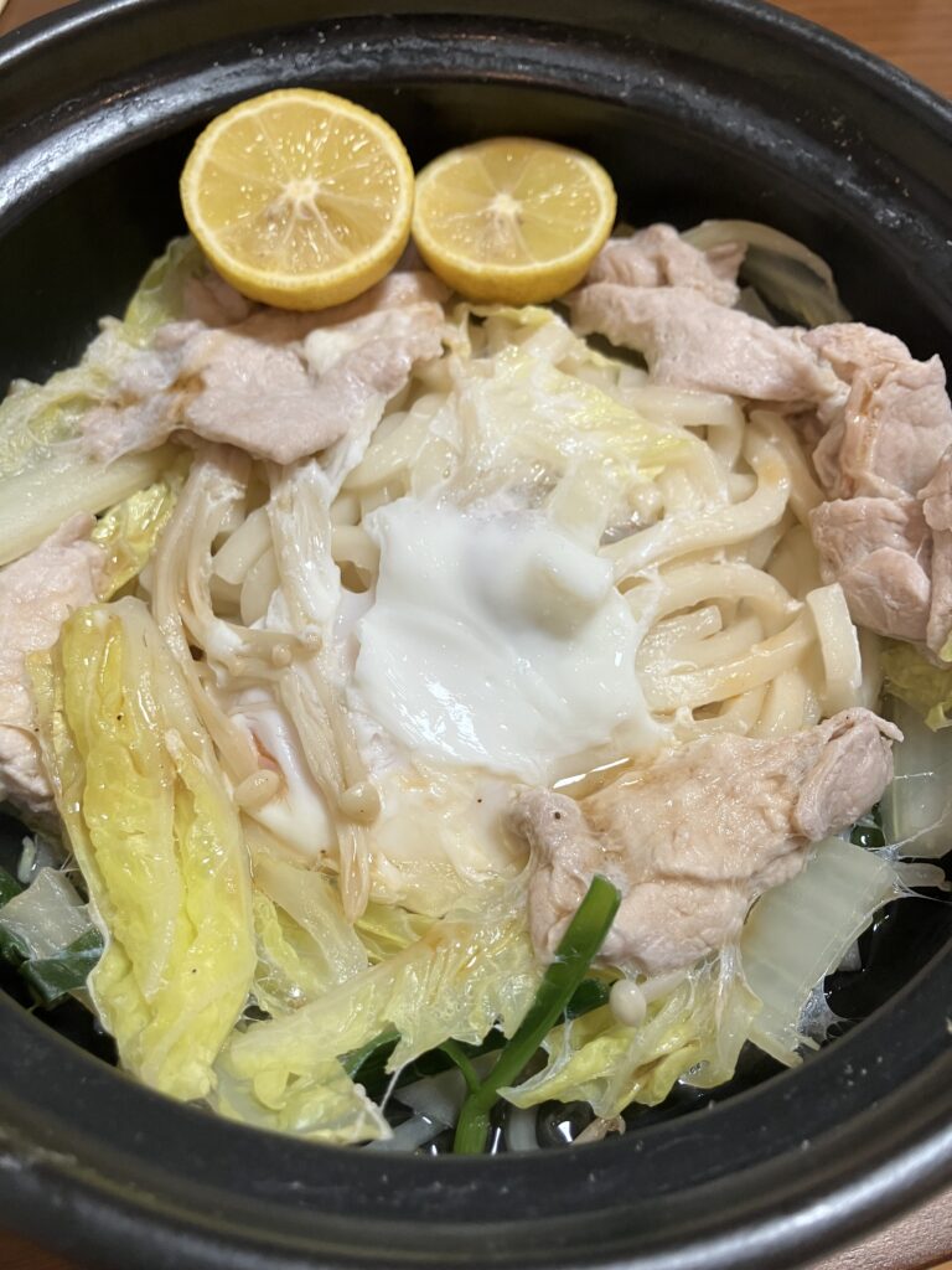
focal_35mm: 28
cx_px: 476
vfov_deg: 63.4
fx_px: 1027
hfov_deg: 49.7
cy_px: 635
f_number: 1.8
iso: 64
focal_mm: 3.99
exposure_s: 1/50
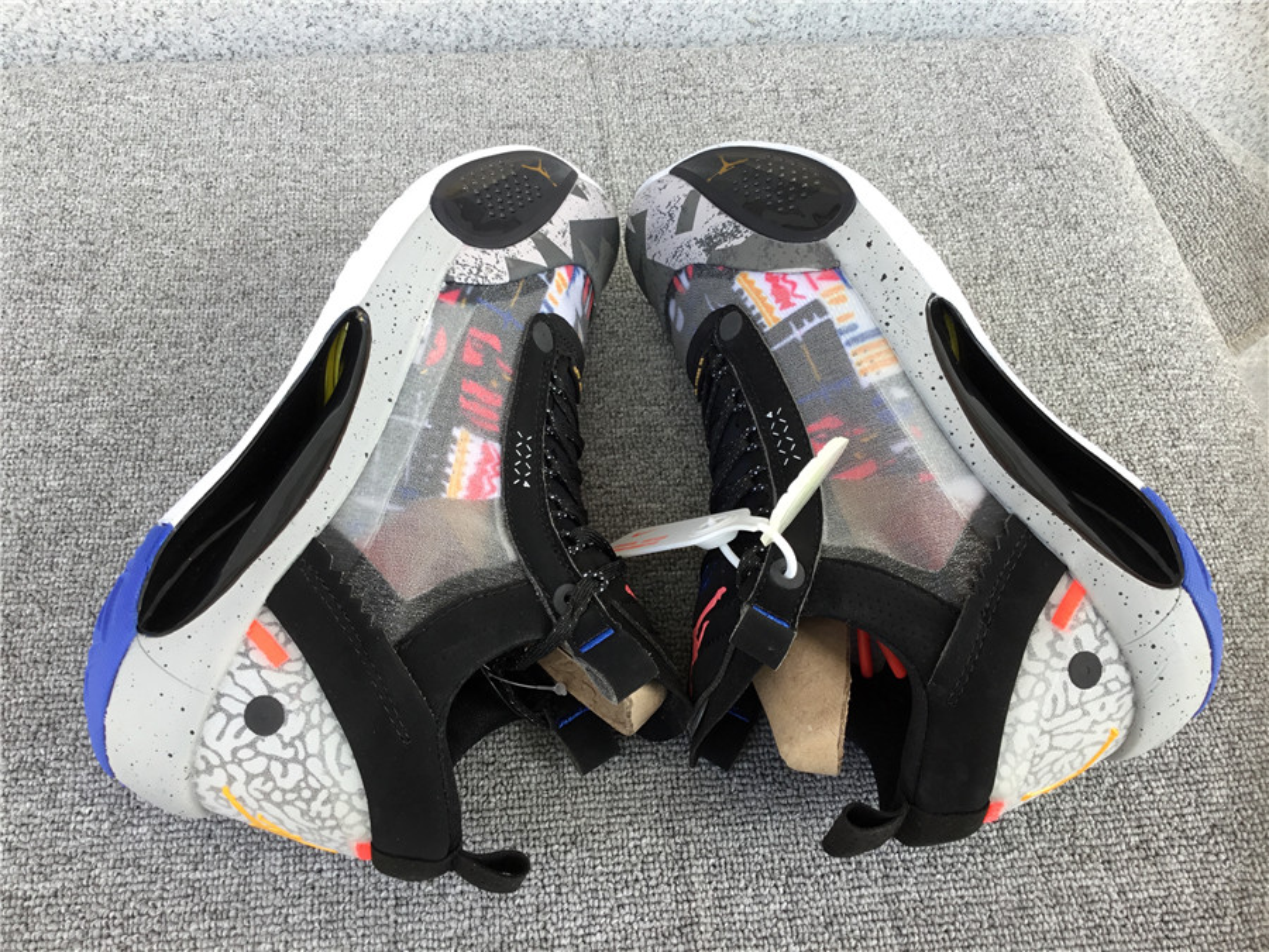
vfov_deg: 45.4
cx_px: 634
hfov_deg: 58.4
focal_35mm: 31
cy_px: 476
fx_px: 1136
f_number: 2.4
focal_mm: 3.3
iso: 25
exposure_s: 1/119
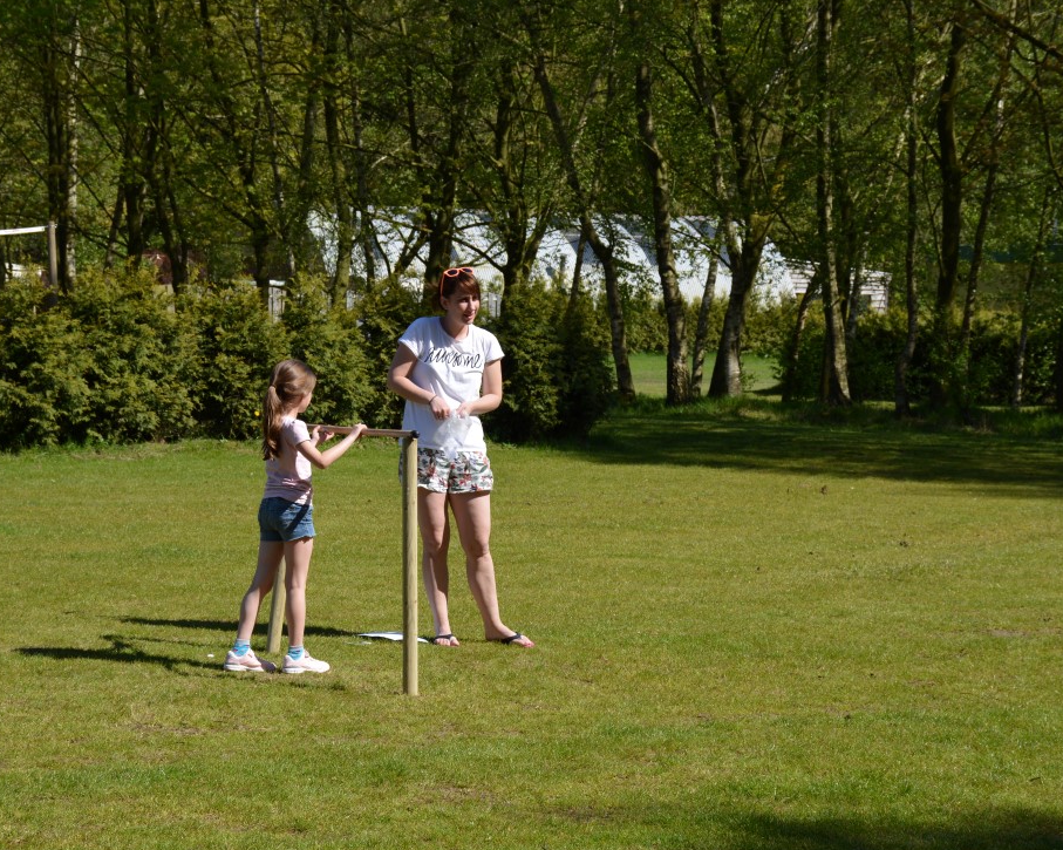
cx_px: 473
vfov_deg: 16.5
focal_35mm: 93
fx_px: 2925
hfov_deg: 20.6
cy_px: 431
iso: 110
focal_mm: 52
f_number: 8
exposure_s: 1/250
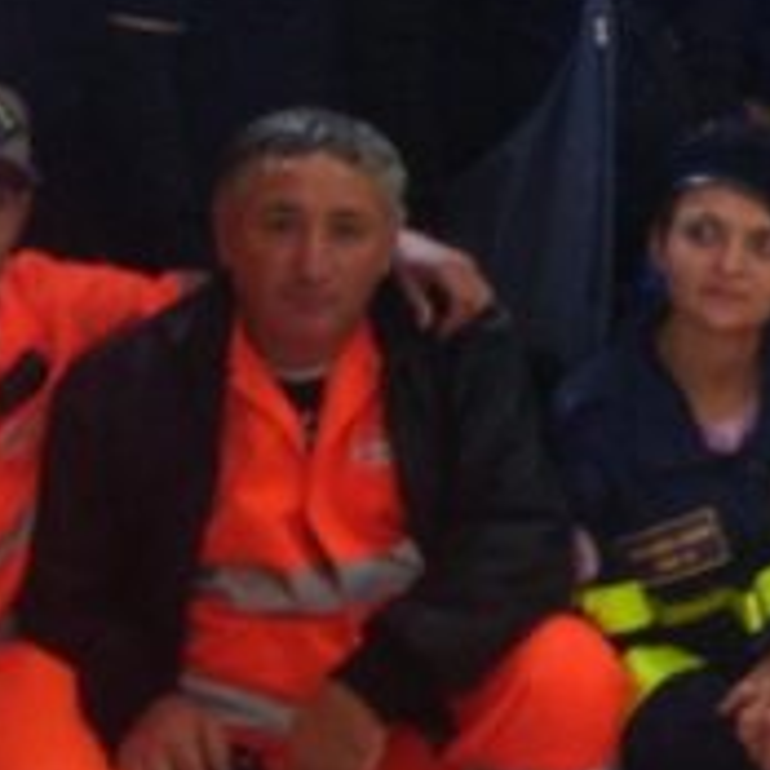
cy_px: 389
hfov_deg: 11.8
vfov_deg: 12.1
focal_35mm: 144
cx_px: 956
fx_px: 3624
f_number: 2.7
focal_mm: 6
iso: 160
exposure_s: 1/8
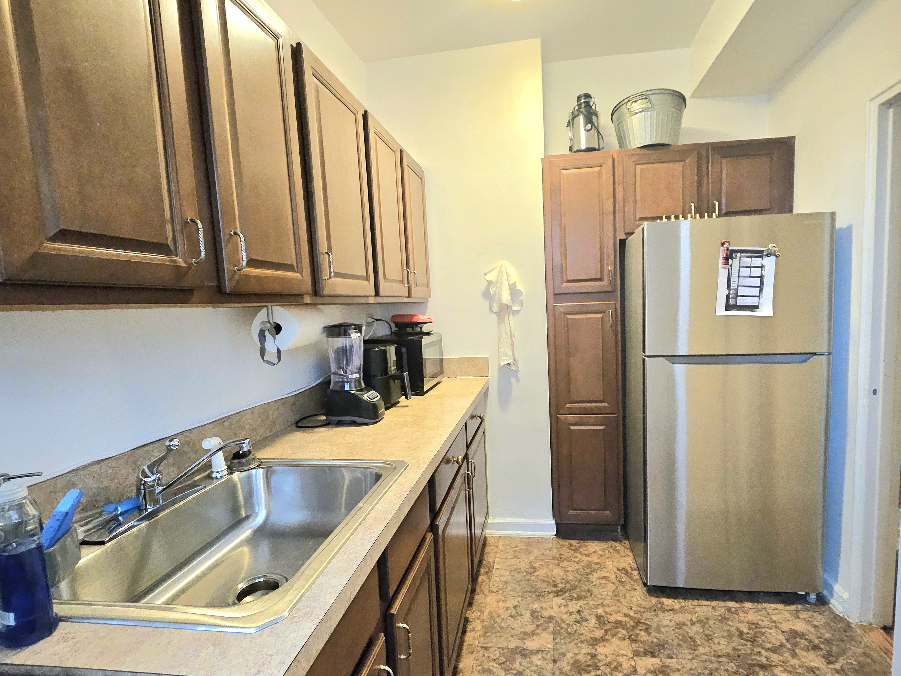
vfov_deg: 78.1
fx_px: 416
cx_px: 493
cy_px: 343
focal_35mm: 16
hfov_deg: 94.2
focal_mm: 1.7
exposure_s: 1/30
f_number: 2.2
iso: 500
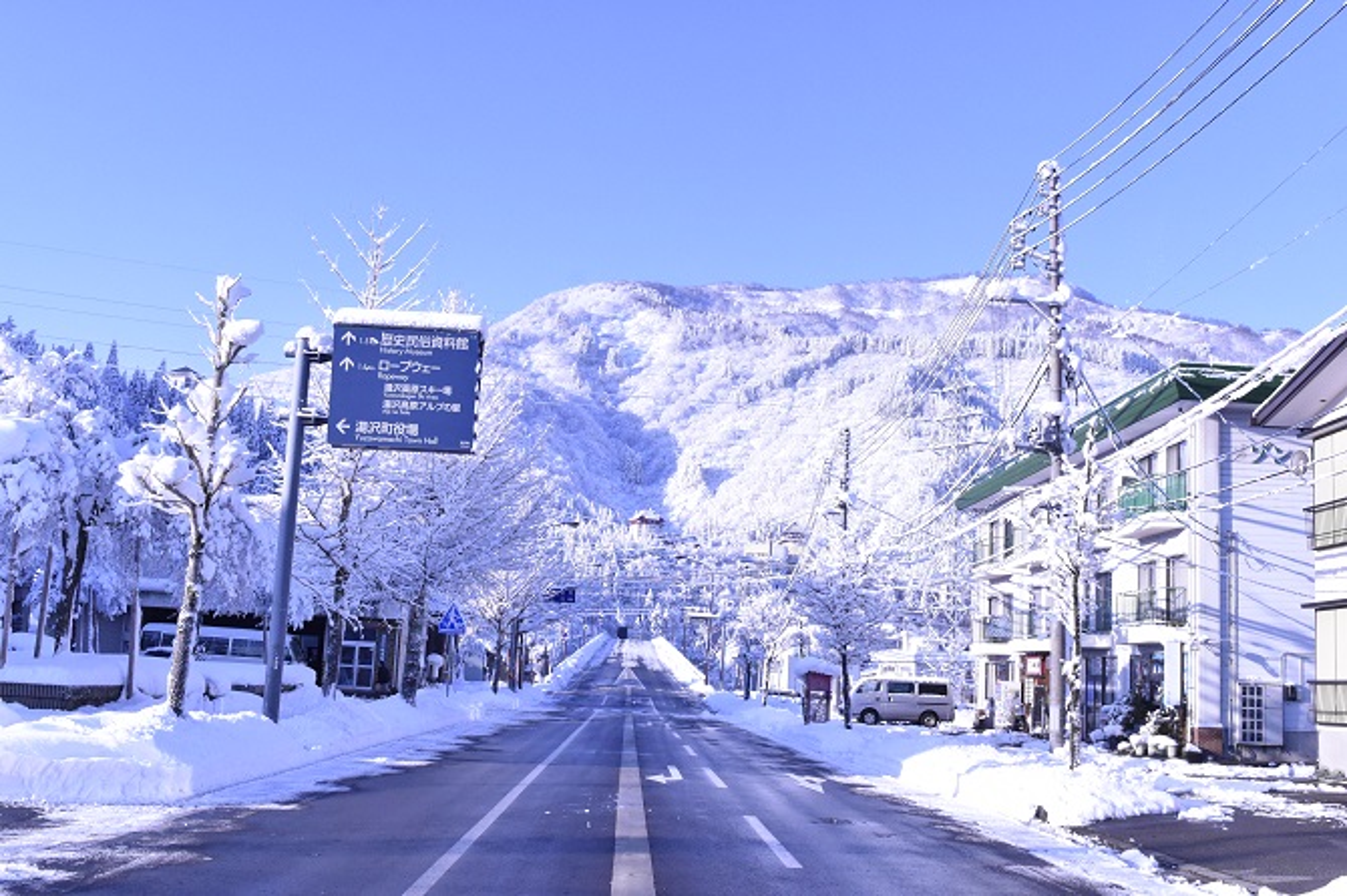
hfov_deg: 46.4
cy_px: 448
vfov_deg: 31.9
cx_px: 674
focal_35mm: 42
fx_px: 1571
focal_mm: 28
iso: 4000
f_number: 10
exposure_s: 1/4000
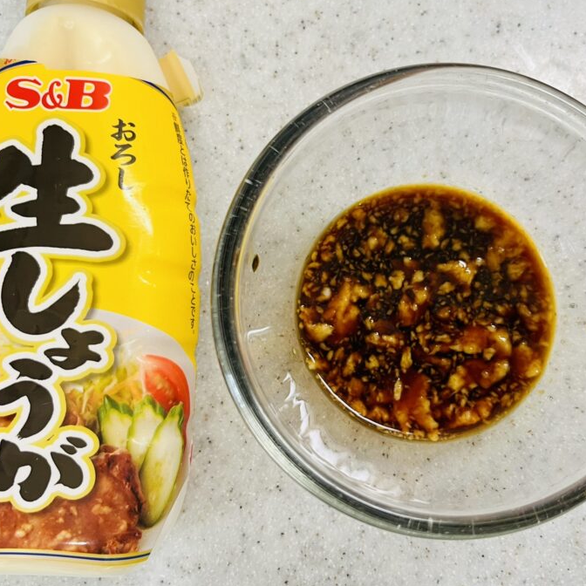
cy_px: 296
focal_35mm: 35
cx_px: 324
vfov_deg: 47.2
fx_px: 670
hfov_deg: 47.1
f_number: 1.6
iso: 80
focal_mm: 5.1
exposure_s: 1/50
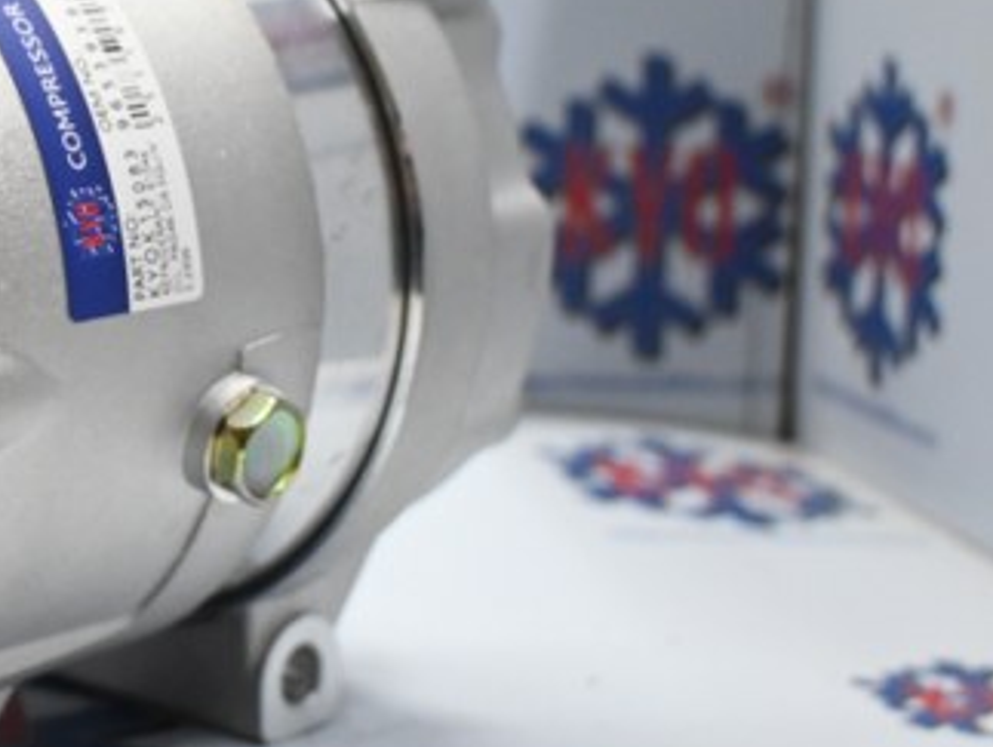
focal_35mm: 89
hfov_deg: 20.8
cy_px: 186
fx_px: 2561
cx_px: -123
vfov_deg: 16.5
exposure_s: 1/125
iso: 1600
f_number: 4.2
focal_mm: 25
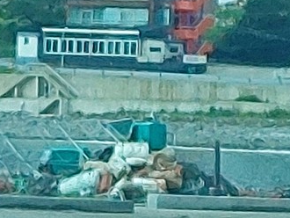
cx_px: 198
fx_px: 4125
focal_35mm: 492
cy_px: 317
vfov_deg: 3.0
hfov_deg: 4.0
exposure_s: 1/120
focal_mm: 4.81
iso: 50
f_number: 1.8
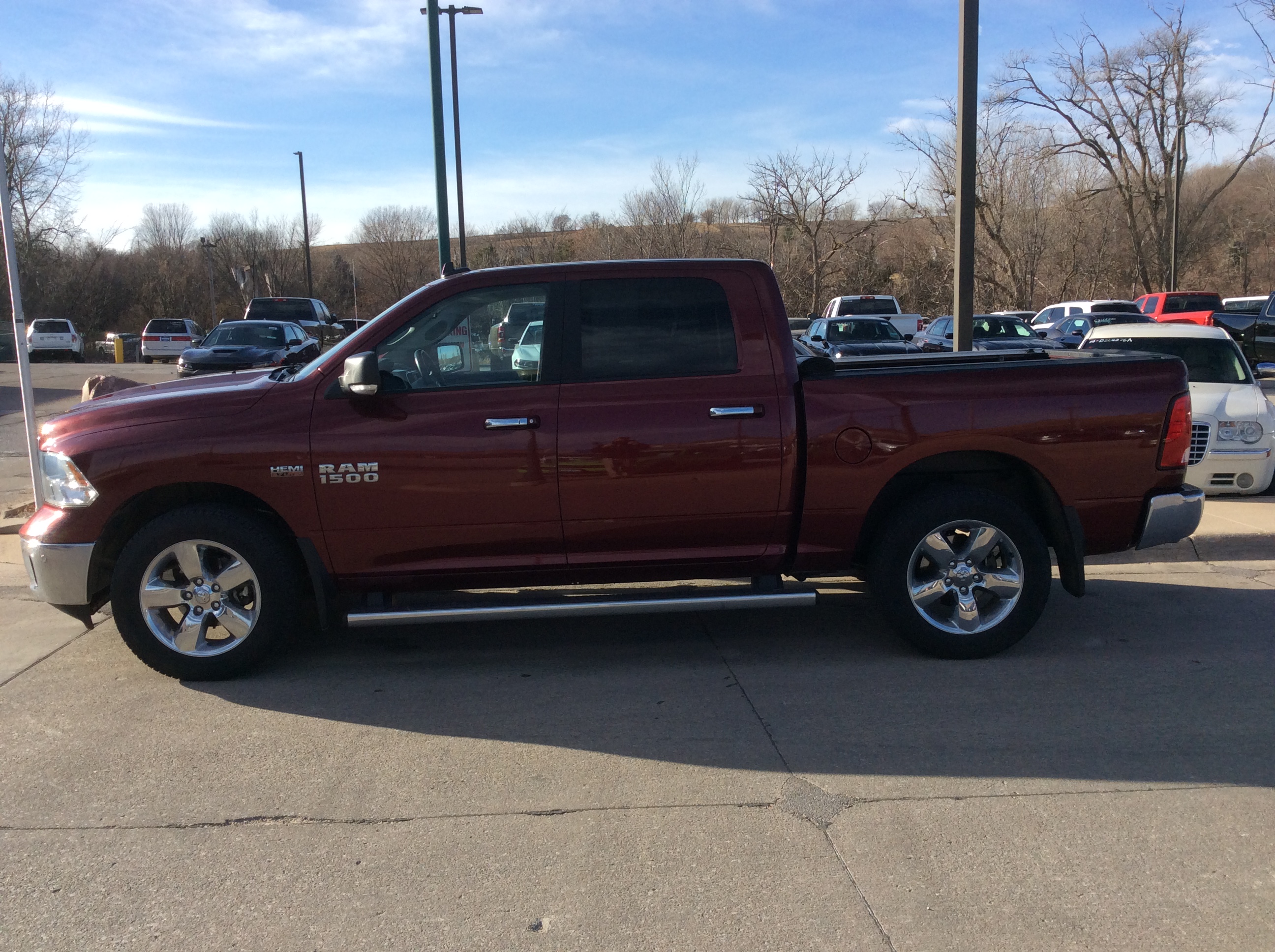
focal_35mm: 32
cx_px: 638
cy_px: 476
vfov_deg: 44.1
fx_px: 1177
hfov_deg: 56.9
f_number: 2.4
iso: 32
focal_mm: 3.3
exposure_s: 1/1059
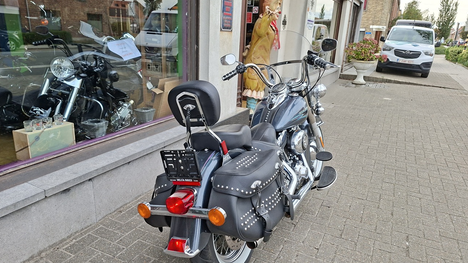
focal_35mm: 26
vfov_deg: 44.2
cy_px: 154
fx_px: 323
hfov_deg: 71.9
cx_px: 228
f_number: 1.8
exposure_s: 1/336
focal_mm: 5.54
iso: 50
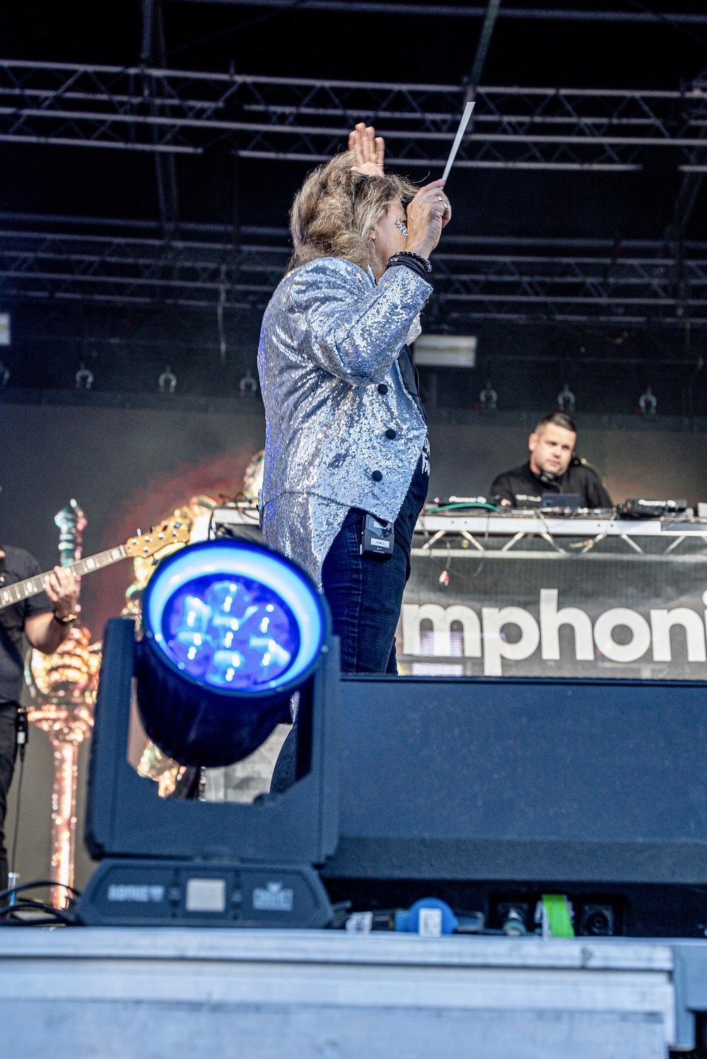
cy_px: 530
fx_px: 1853
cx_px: 354
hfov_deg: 21.6
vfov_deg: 31.9
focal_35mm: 63
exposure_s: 1/160
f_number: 4
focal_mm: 63
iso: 500
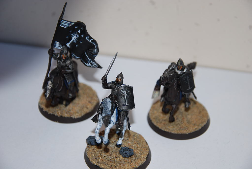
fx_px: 736
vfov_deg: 13.1
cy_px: 84
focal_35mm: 105
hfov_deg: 19.4
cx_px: 126
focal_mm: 70
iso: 100
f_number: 5.6
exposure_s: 1/125
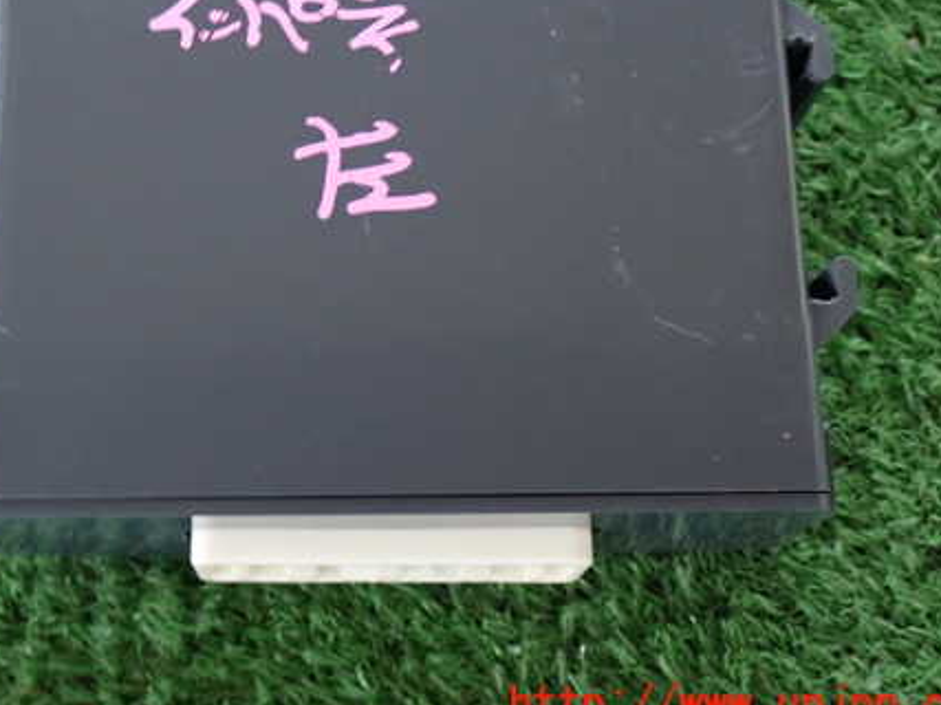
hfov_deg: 29.3
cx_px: 346
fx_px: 1794
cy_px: 238
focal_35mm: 66
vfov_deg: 22.2
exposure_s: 1/13
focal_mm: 8.4
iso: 800
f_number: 3.1
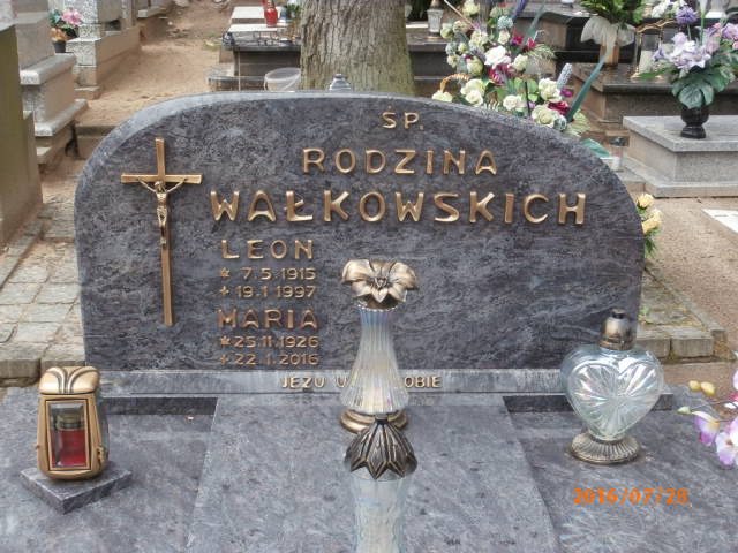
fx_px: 1002
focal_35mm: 47
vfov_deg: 30.9
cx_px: 369
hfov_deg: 40.4
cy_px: 276
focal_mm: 8.29
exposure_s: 1/50
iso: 100
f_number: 4.2
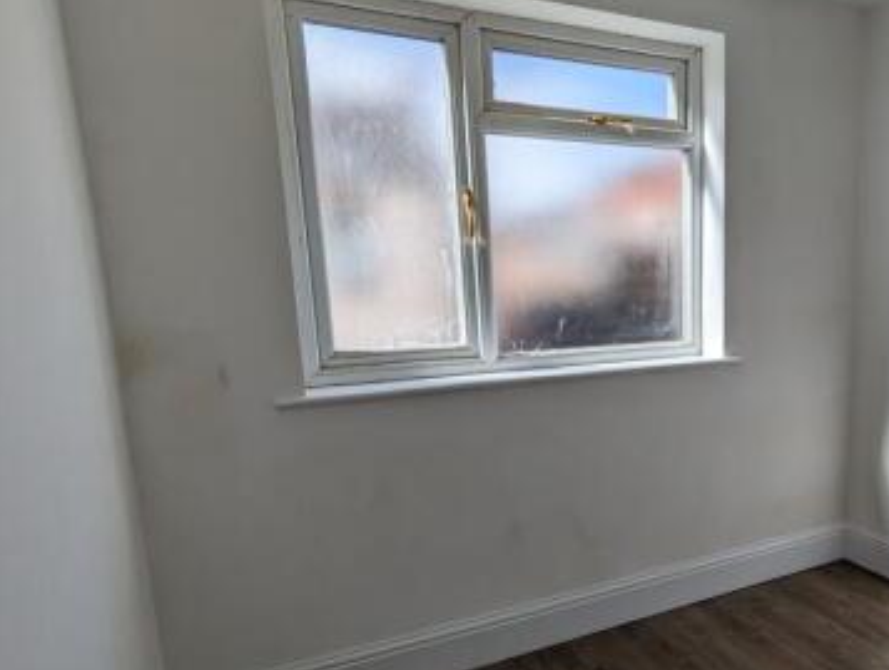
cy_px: 402
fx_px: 669
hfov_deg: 64.2
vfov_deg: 52.8
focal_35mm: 26
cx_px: 637
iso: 50
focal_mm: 2.35
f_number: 2.2
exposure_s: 1/964
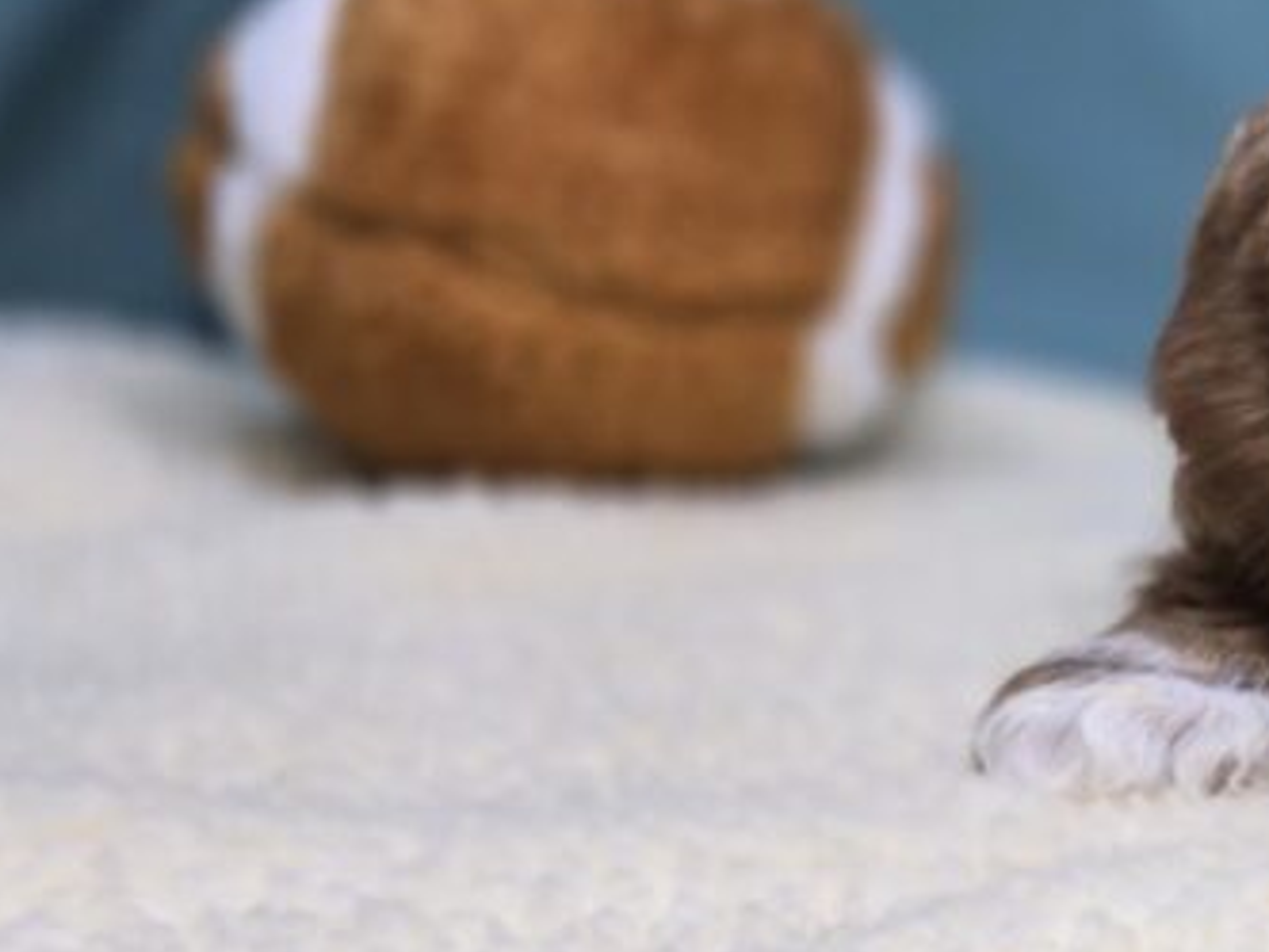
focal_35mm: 71
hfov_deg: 22.7
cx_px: 1877
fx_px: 2603
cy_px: 195
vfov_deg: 20.5
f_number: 1.7
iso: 50
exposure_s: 1/120
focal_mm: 6.3
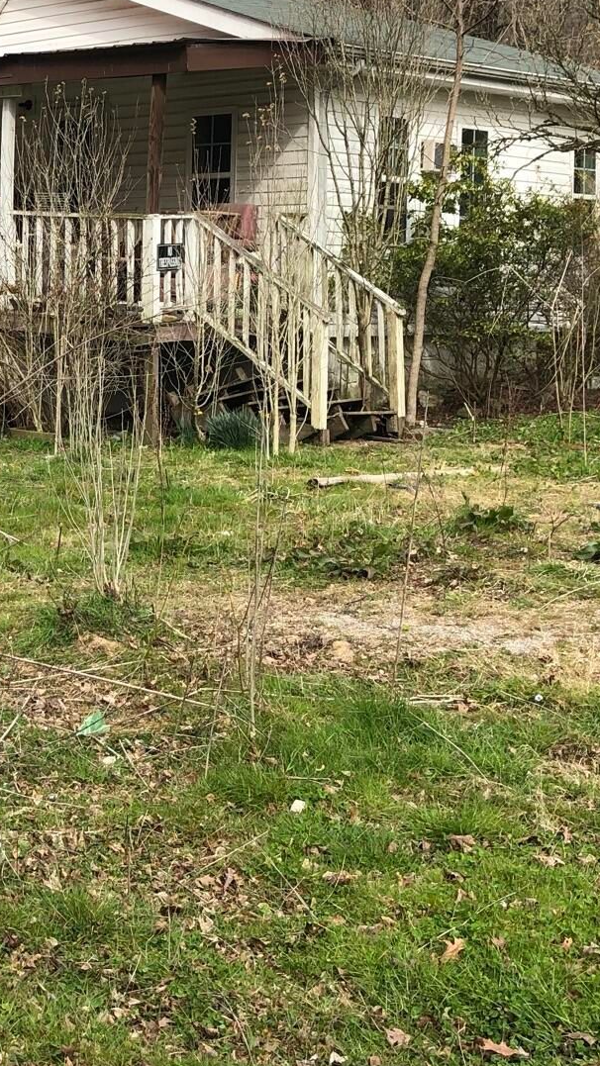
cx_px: -46
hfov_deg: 19.9
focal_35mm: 58
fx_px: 1640
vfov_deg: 35.6
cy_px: 340
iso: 20
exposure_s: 1/736
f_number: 1.8
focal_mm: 4
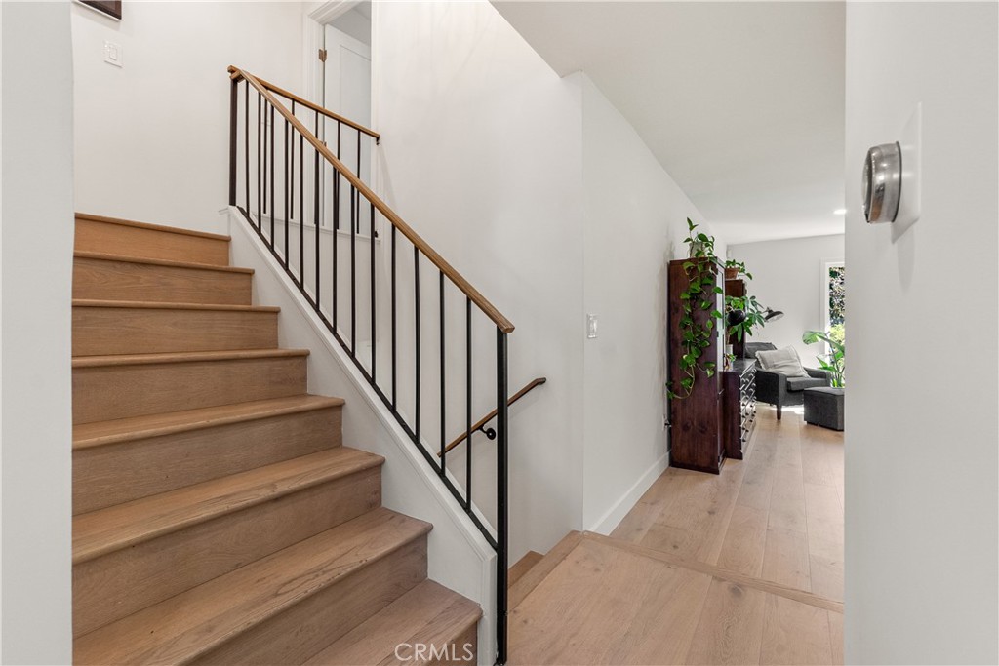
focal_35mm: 15
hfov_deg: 100.4
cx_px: 500
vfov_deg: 77.3
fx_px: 416
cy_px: 333
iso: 400
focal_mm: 10
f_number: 8
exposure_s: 1/20
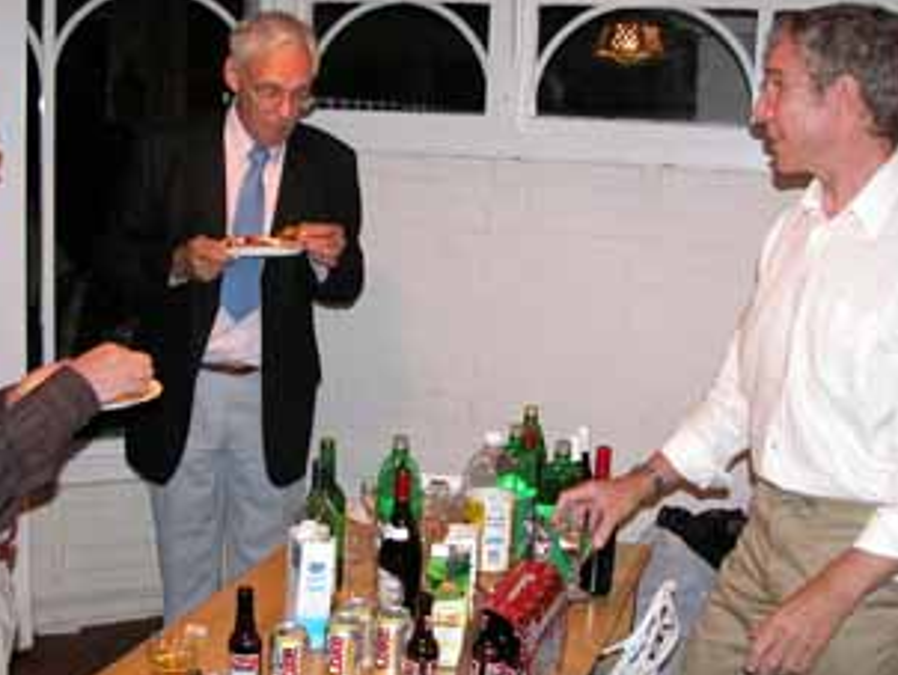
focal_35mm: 45
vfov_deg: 32.2
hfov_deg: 41.9
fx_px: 1168
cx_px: 378
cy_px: 372
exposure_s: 1/60
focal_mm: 8.9
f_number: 2.8
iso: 200
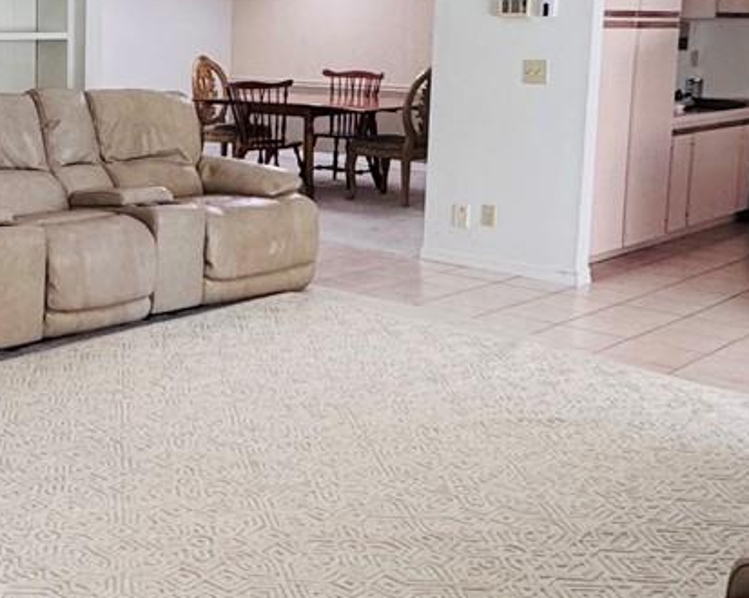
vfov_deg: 28.3
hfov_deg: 33.0
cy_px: 176
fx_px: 1174
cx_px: 33
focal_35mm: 53
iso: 250
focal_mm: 2.22
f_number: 2.2
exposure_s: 1/60
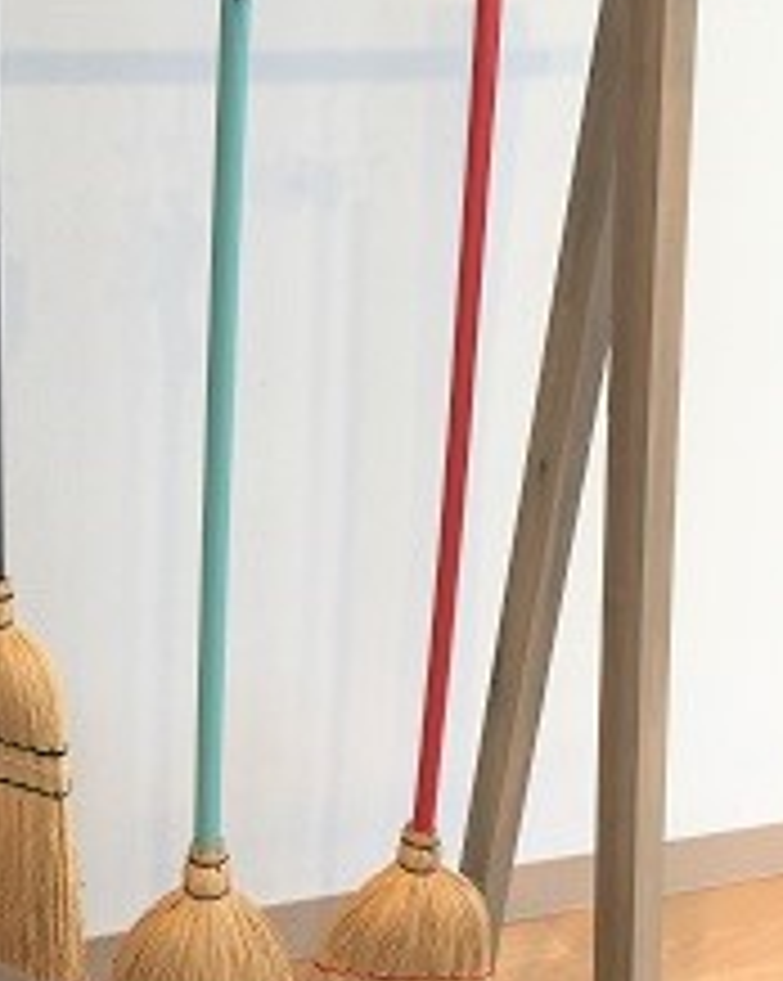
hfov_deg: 28.8
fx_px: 1508
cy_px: 495
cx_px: 220
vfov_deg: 36.0
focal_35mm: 52
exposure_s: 1/186
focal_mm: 4.15
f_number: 2.2
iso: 25
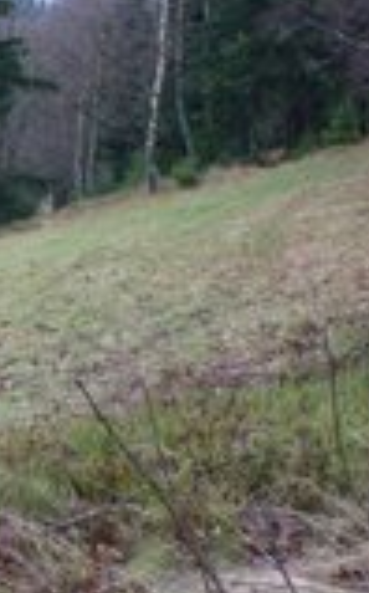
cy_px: 172
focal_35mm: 96
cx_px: -138
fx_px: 1549
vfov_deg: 21.5
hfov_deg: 13.0
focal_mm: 6
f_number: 2.8
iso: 80
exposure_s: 1/30
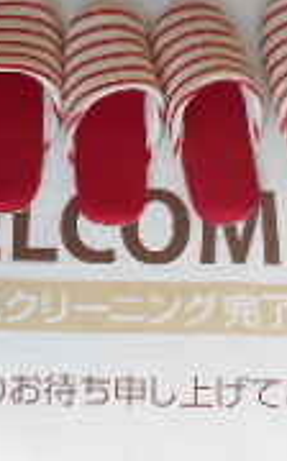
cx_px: 62
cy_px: 241
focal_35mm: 98
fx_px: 1230
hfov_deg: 13.2
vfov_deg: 21.2
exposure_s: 1/50
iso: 80
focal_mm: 4.6
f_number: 3.2
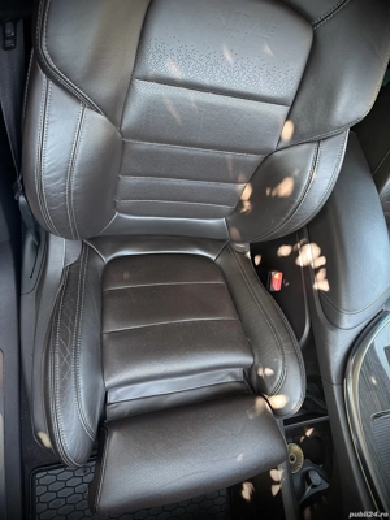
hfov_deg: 56.8
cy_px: 260
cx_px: 195
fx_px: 361
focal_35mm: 24
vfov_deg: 71.6
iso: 250
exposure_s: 1/71
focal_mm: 6.86
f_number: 1.78
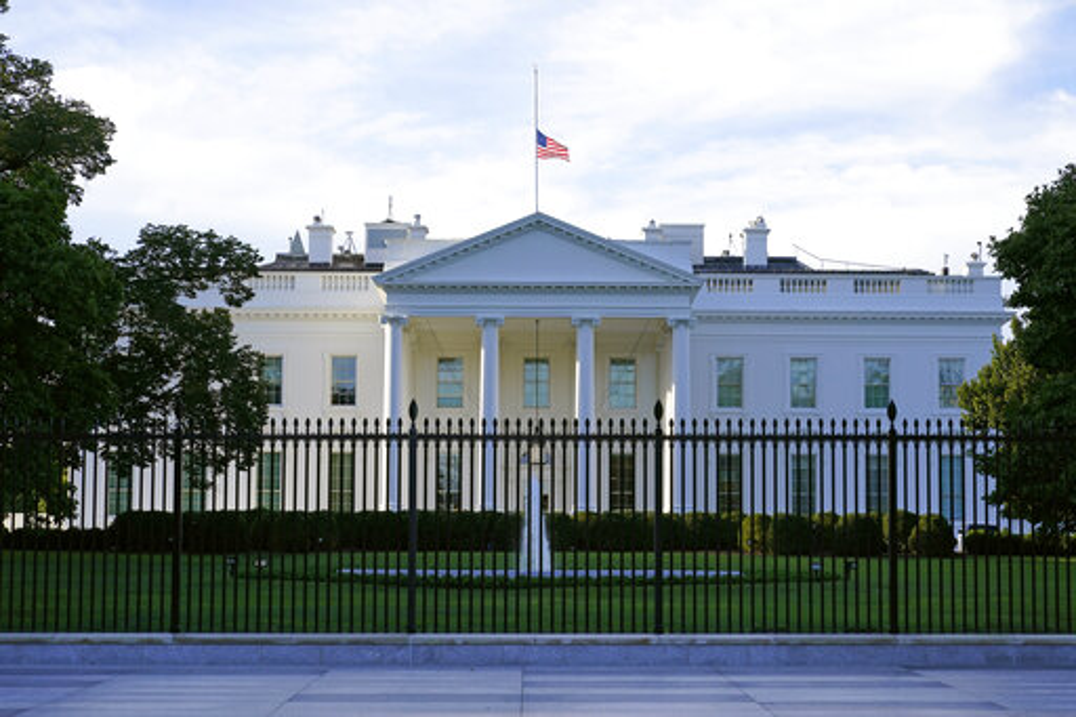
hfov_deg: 28.9
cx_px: 538
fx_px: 2091
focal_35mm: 70
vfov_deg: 19.4
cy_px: 358
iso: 640
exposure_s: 1/800
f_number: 7.1
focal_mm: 70
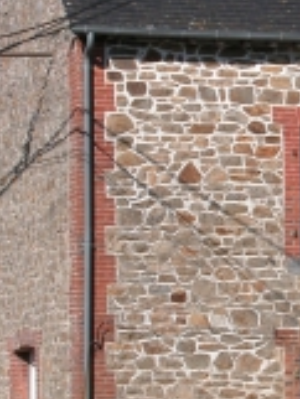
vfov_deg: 9.4
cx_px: 345
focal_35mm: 210
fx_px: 2423
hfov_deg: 7.0
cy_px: 221
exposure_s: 1/470
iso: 100
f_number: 6.5
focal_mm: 16.8
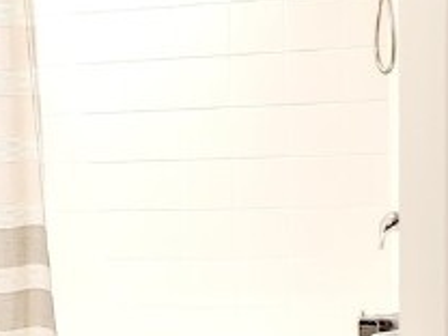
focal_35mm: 64
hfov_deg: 28.5
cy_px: 181
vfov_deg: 22.9
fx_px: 828
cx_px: 6
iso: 200
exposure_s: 1/60
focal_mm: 2.2
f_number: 2.2
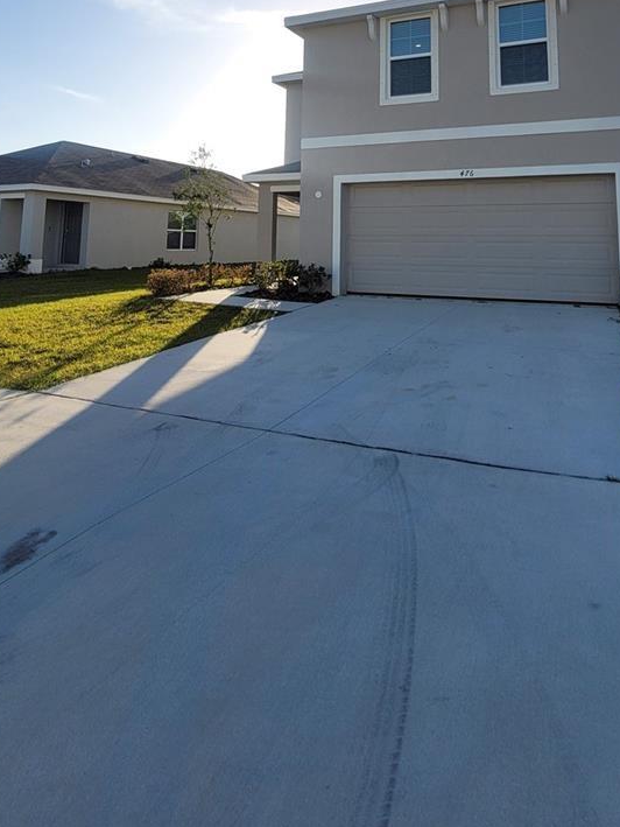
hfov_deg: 60.5
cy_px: 168
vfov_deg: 69.1
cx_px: 376
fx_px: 525
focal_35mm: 22
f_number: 2.2
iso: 64
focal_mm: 2.2
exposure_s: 1/1580
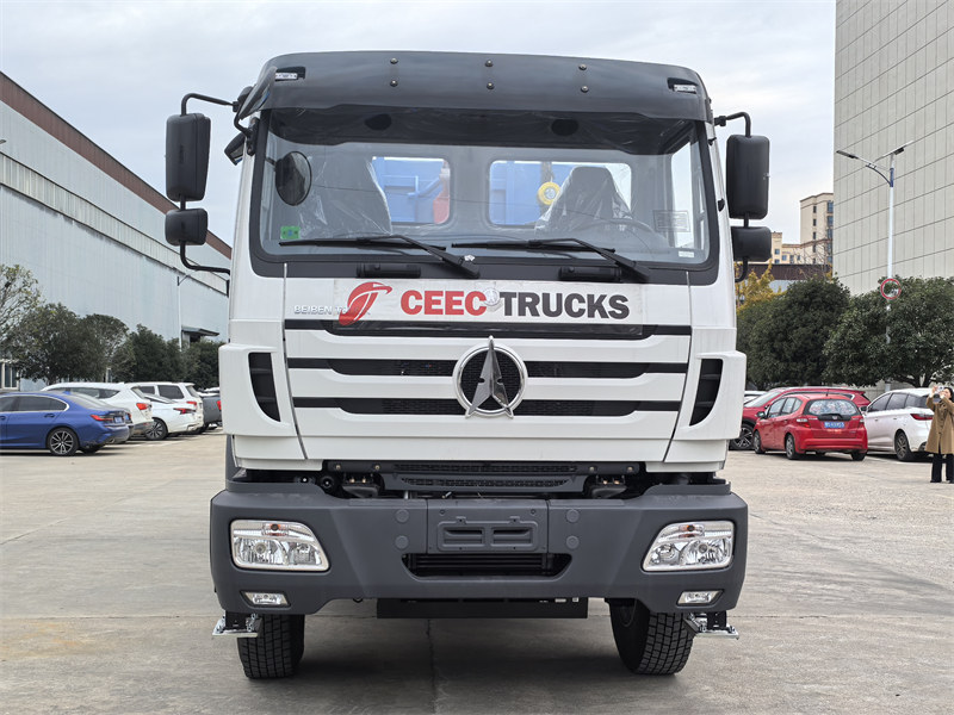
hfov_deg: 42.9
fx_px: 1213
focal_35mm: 44
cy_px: 358
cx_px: 477
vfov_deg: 32.9
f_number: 2
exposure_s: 1/595
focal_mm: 5.75
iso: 50
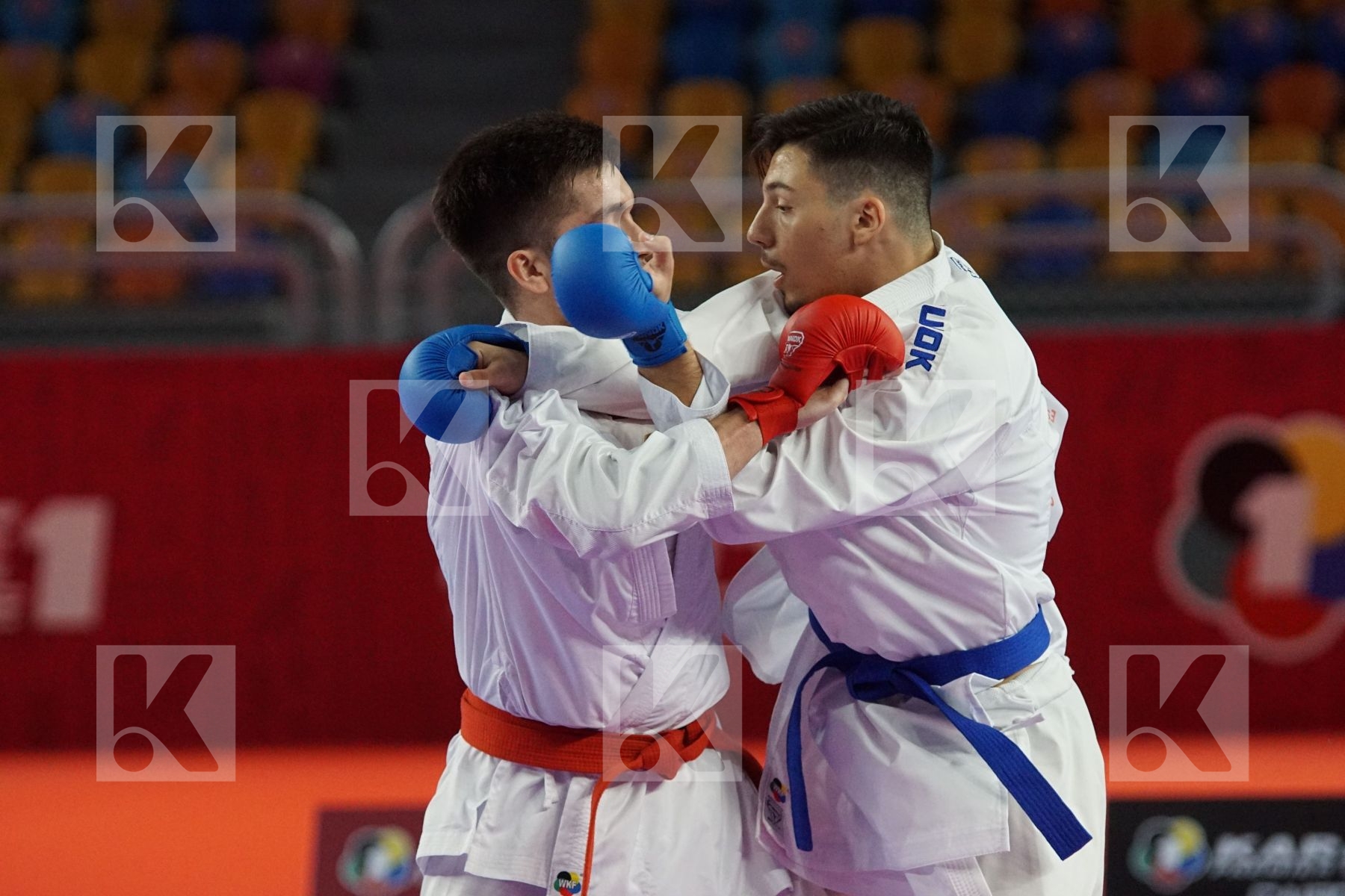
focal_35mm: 225
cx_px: 672
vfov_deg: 6.1
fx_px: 8406
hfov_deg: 9.1
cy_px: 448
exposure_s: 1/2000
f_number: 2.8
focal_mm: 150
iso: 3200
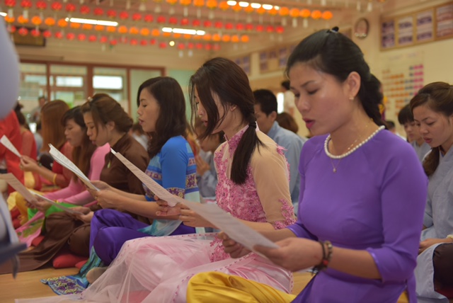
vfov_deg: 28.1
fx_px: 605
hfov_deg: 41.1
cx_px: 226
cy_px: 152
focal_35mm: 48
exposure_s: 1/90
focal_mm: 48
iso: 400
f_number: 2.8
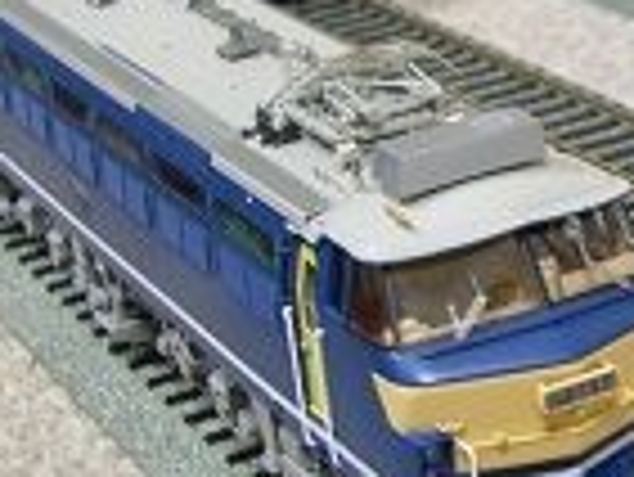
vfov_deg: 12.0
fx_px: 2255
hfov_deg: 15.5
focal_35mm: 123
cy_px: 97
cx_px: 722
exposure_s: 1/5.6
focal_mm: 5.8
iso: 87
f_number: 2.8
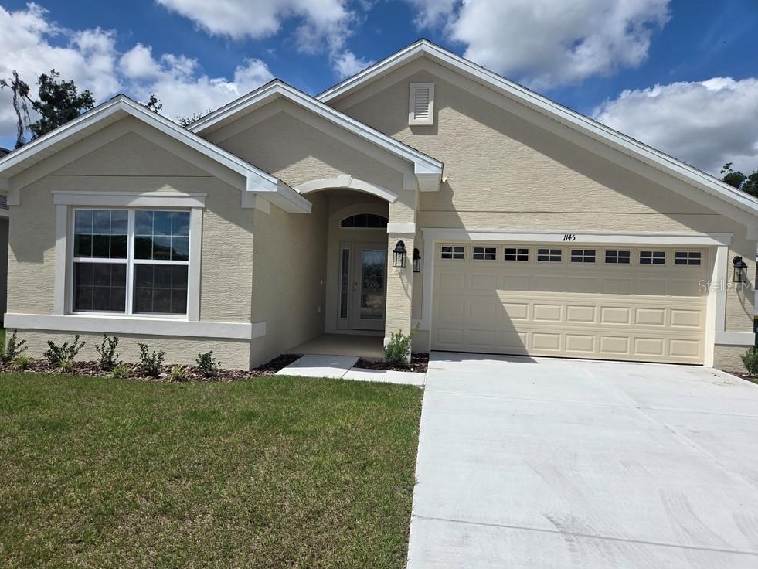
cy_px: 285
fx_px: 526
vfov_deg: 56.8
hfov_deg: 71.6
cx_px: 376
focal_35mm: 24
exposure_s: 1/3531
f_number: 1.8
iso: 25
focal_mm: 5.4
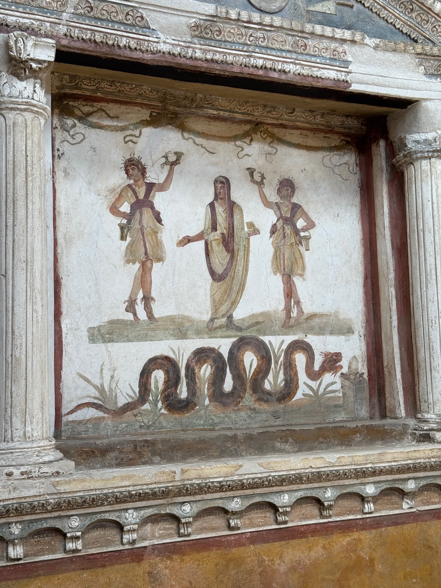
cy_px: 294
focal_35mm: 48
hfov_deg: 30.3
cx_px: 220
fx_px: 815
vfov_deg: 39.7
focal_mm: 6.76
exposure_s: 1/129
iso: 50
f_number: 1.78
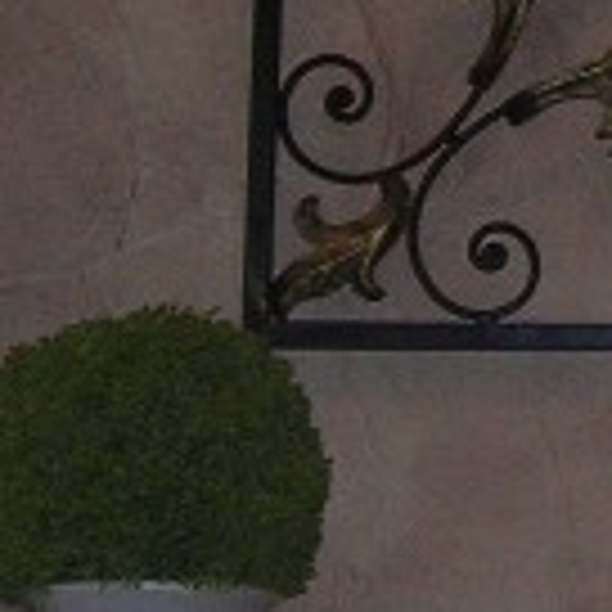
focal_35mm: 432
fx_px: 8641
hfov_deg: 4.0
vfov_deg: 4.0
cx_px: 1152
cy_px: -234
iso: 93
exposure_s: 1/60.1
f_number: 3.9
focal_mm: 10.8
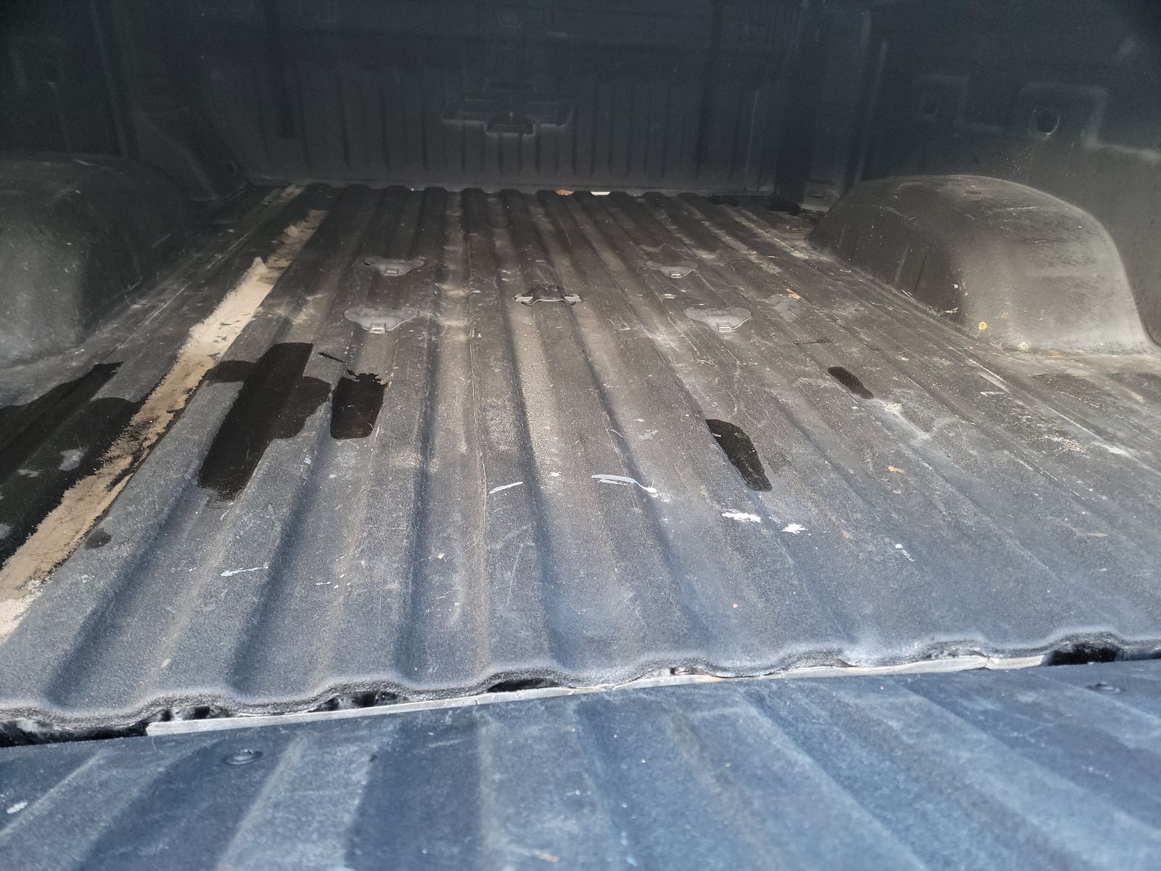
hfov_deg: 71.6
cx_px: 580
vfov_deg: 56.8
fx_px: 805
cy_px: 436
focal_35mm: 24
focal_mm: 6.7
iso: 617
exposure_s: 1/59
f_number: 1.8
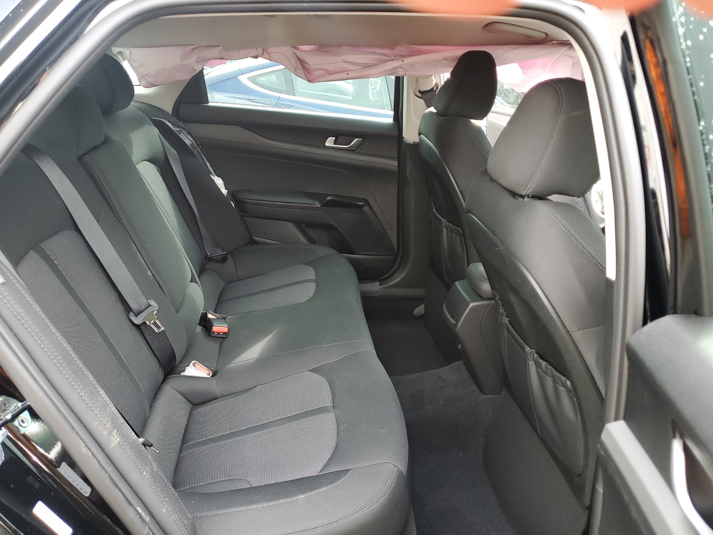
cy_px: 268
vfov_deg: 53.1
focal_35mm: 26
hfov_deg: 67.3
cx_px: 356
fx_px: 536
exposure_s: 1/60.2
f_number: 1.5
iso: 58
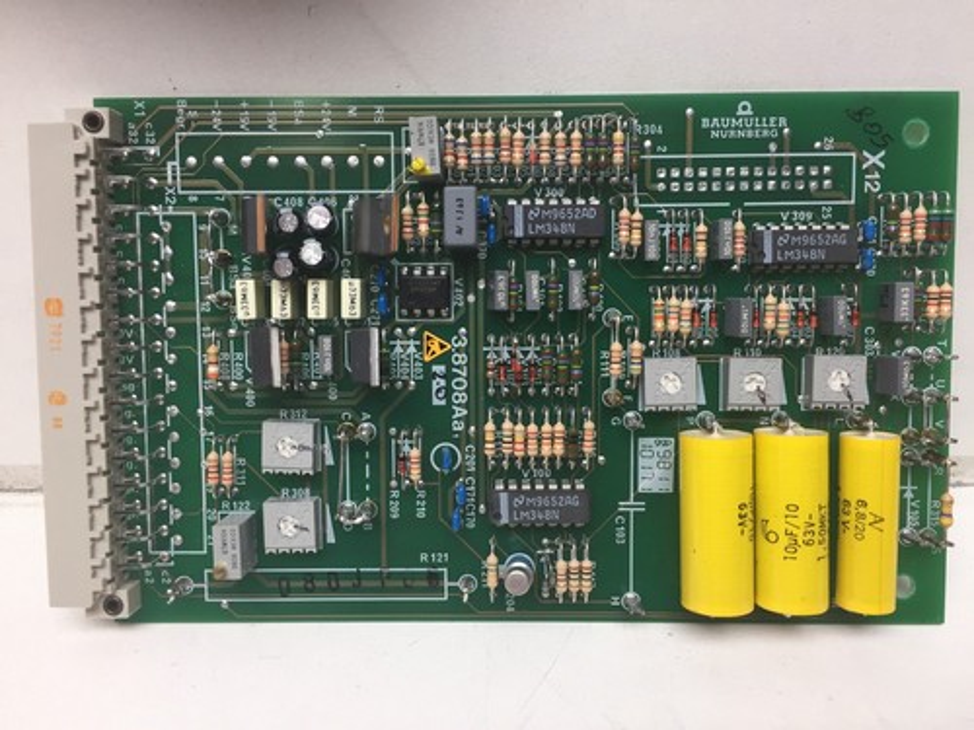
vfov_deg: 48.2
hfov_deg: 61.7
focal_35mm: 29
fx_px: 816
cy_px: 365
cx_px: 487
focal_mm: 4.15
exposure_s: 1/100
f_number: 2.2
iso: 50
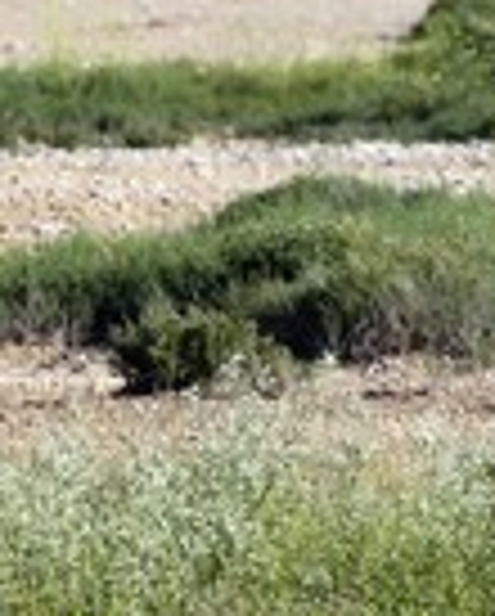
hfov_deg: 1.9
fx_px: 14727
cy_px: 85
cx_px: -292
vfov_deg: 2.4
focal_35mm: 806
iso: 200
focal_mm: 280
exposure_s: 1/1250
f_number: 6.3
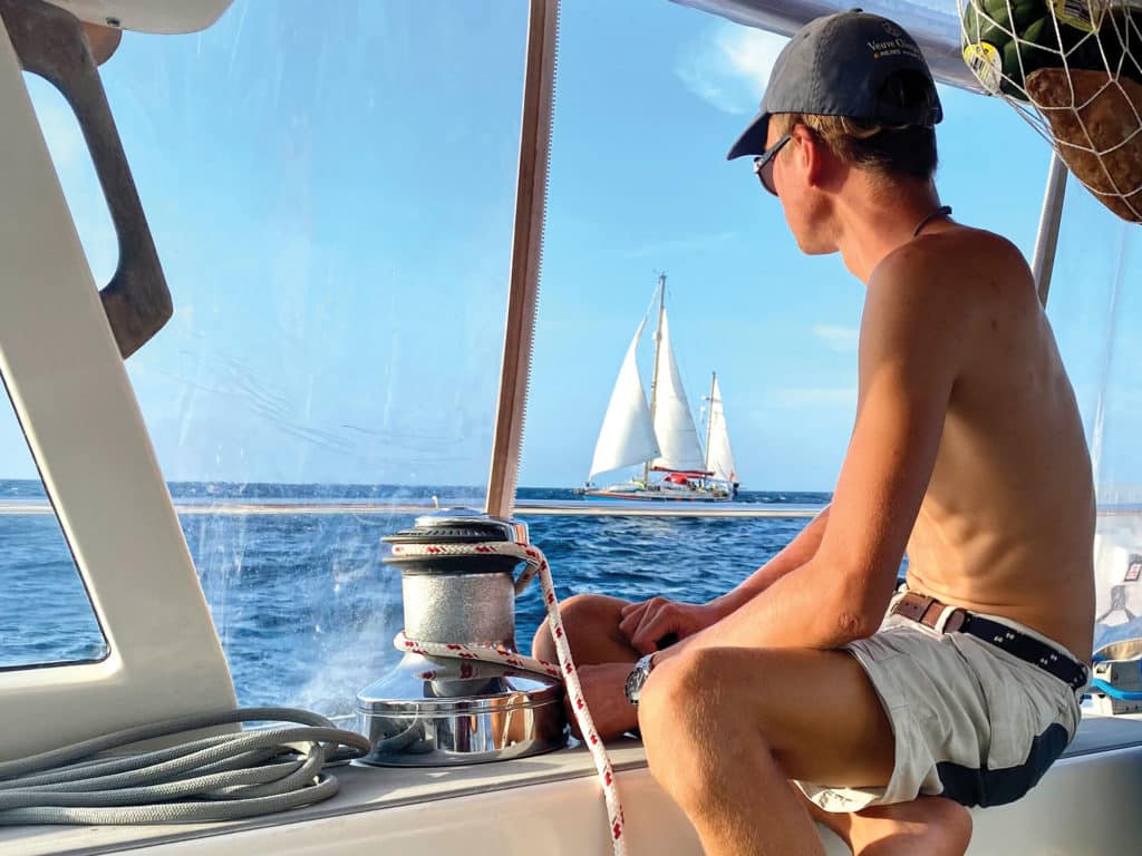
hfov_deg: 67.3
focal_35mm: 26
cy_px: 428
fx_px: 858
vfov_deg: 53.1
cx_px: 571
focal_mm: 4.25
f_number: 1.8
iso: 32
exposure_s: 1/949
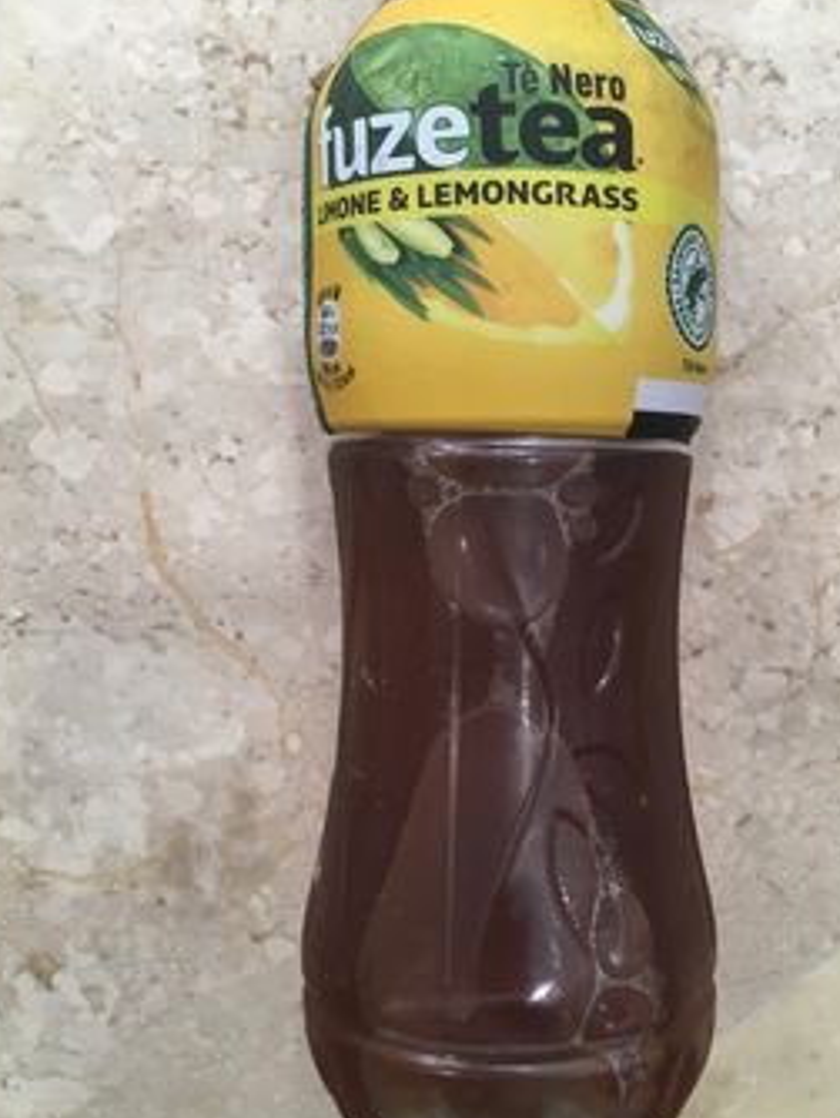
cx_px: 489
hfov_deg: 38.6
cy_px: 455
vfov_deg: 49.8
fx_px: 1196
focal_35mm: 37
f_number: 2.2
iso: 40
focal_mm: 4.15
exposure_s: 1/33
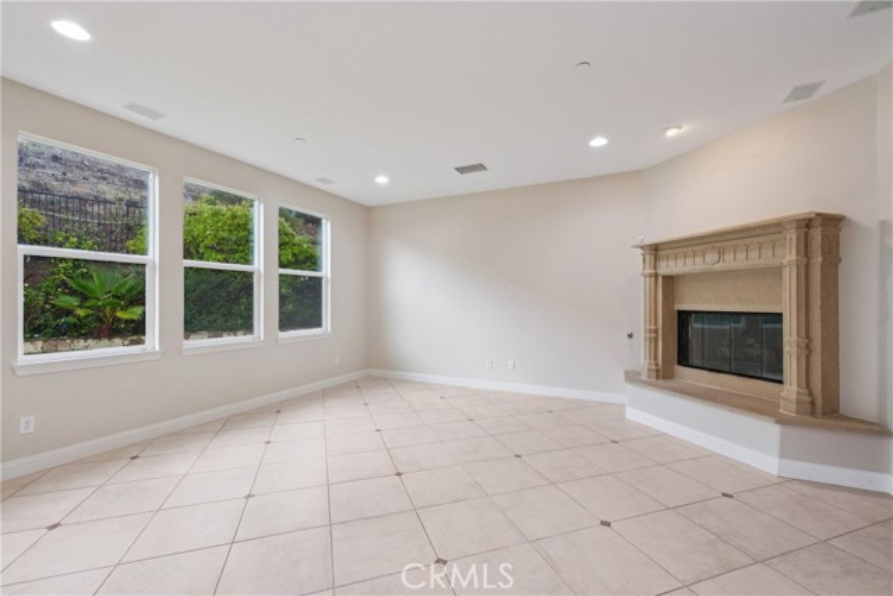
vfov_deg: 77.4
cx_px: 446
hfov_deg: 100.4
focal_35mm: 15
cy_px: 298
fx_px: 372
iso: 500
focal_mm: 10
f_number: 8
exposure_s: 1/15
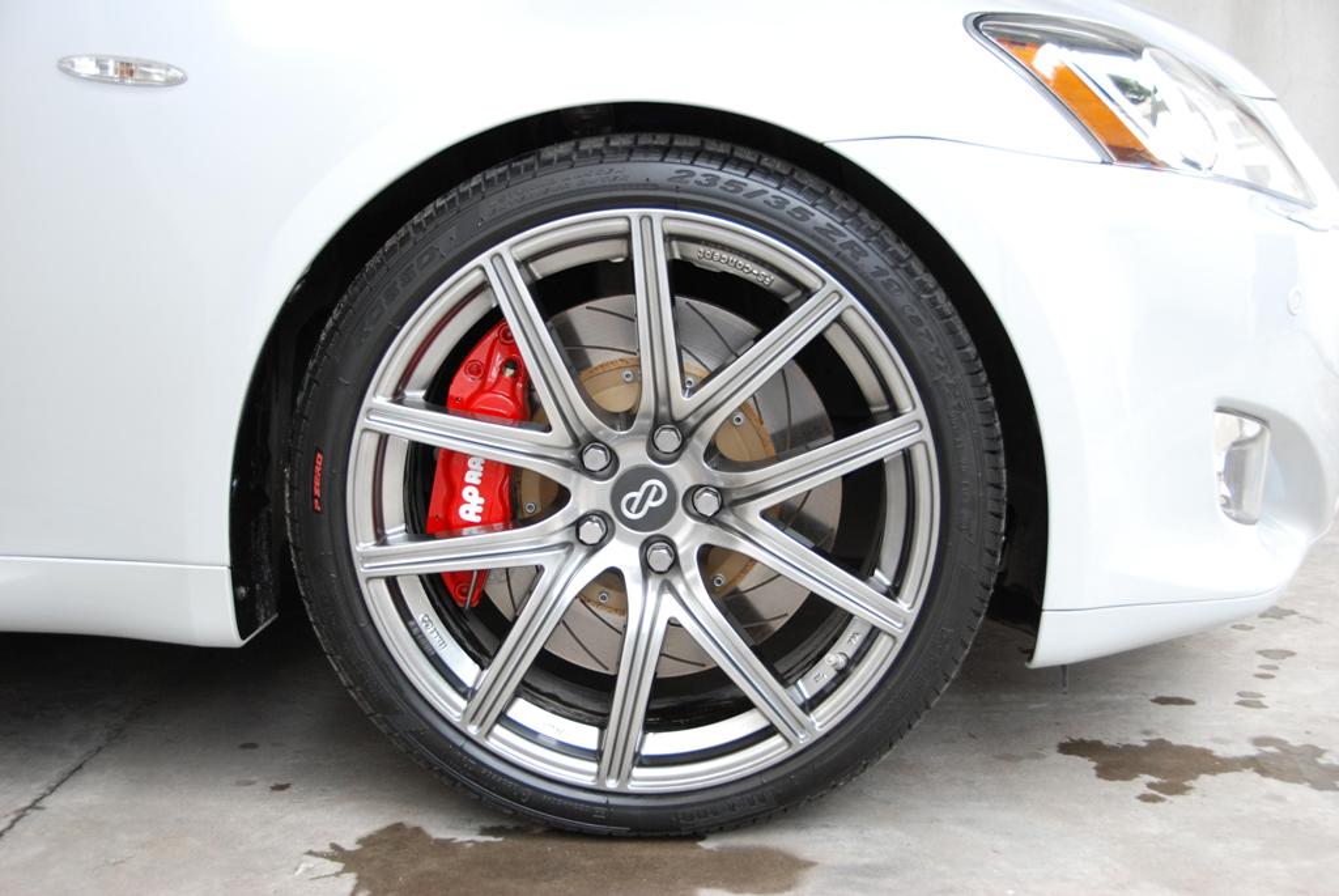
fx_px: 1955
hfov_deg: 37.8
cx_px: 670
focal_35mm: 52
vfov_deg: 25.8
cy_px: 448
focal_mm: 35
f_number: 4.2
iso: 400
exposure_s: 1/50
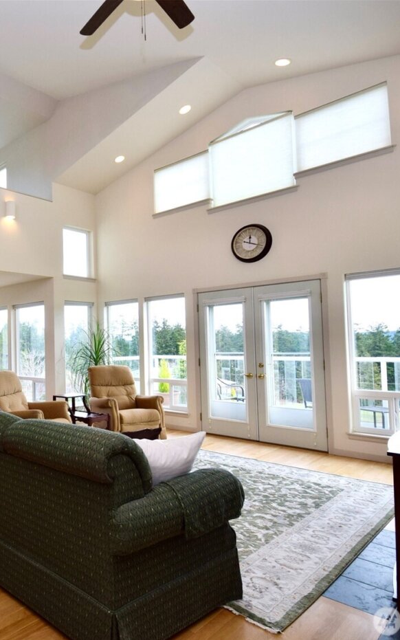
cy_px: 321
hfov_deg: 47.0
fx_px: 401
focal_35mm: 23
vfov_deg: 77.2
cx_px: 30
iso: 400
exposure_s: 1/160
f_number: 6.3
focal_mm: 10
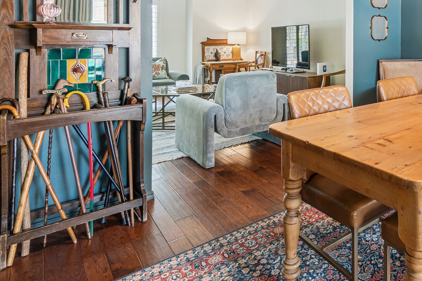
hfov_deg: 61.9
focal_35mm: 27
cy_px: 49
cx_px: 337
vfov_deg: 45.1
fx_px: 316
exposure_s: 1/6
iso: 200
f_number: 6.3
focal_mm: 10
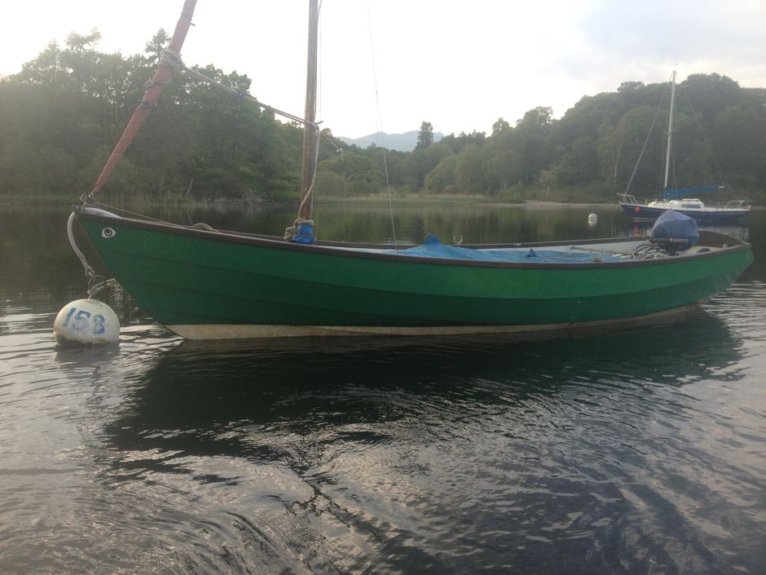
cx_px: 383
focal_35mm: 35
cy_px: 288
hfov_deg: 52.6
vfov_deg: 40.7
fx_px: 774
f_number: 2.4
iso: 50
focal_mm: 4.28
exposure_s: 1/168
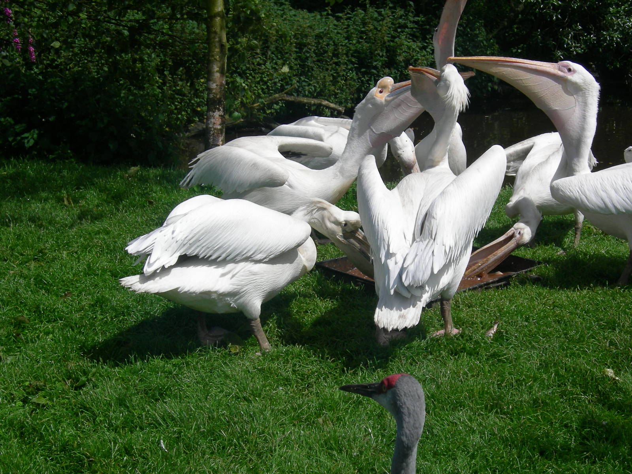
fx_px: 1351
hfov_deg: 26.3
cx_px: 316
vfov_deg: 19.9
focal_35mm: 74
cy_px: 237
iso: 64
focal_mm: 15.5
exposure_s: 1/906
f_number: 4.8
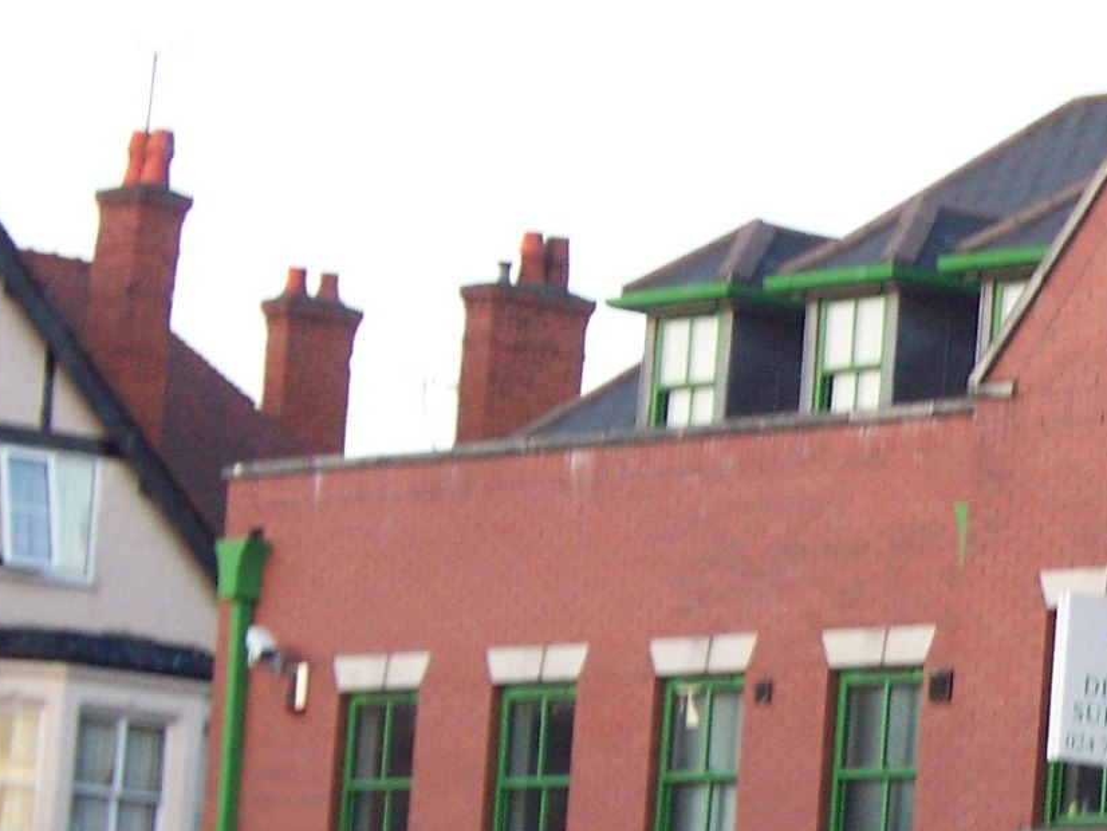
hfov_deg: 8.4
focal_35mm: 231
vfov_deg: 6.4
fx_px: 7389
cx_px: 1669
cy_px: 819
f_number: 3.1
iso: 125
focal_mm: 12.89
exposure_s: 1/80
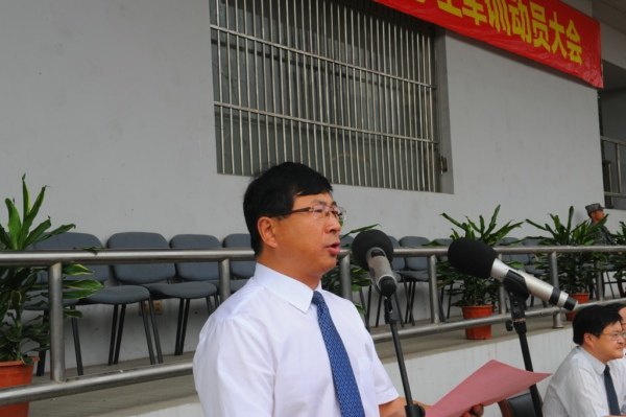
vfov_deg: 24.6
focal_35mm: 55
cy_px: 208
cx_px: 313
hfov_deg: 36.3
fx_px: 956
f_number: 20
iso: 800
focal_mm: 55
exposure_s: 1/160
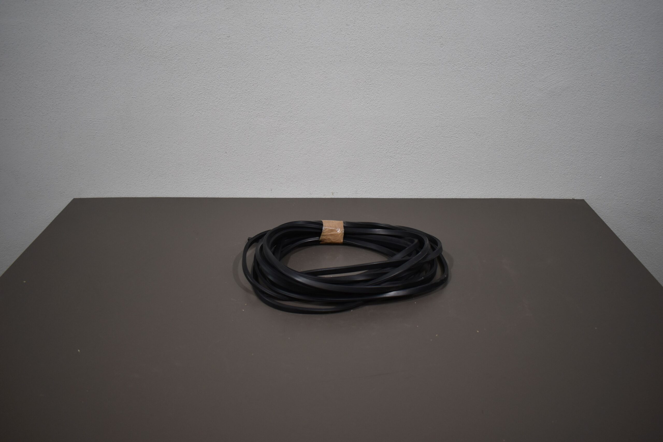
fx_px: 552
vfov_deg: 43.6
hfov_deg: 61.9
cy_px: 221
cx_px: 332
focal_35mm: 30
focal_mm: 20
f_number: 3.8
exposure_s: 1/250
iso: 450
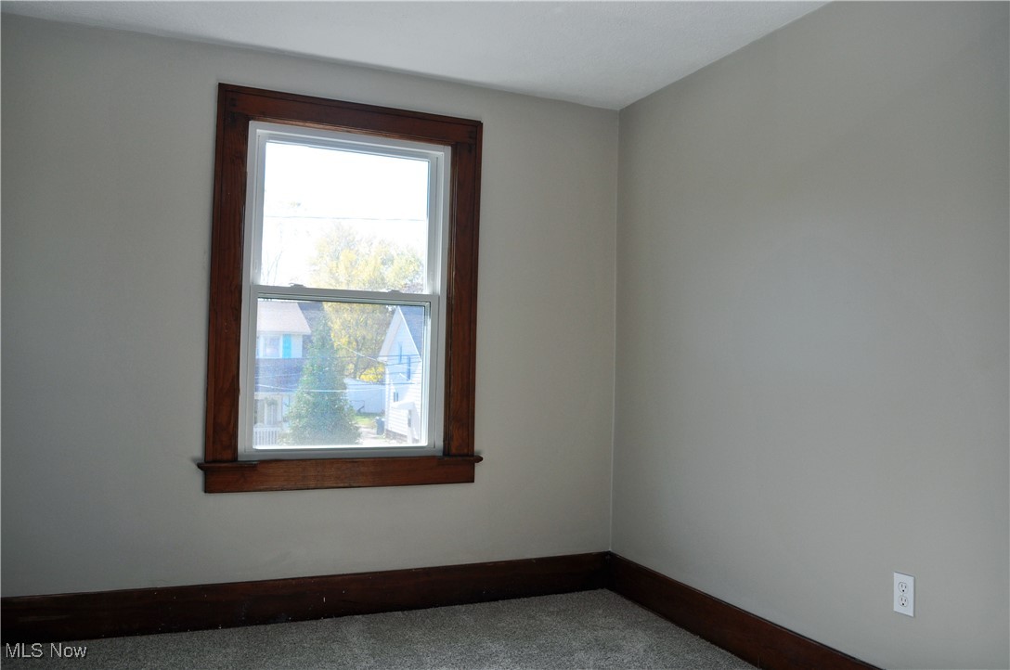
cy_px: 335
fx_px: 756
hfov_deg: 67.5
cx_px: 505
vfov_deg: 47.8
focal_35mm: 27
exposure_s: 1/160
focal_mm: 18
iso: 200
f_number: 6.3
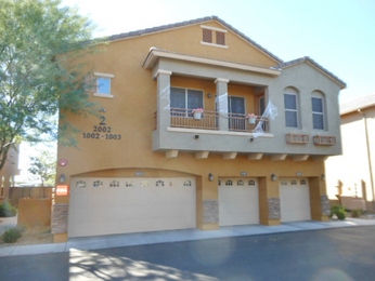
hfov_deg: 69.4
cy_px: 140
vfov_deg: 54.9
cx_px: 188
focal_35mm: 25
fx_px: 271
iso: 80
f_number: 3.2
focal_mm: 4.5
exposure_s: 1/160
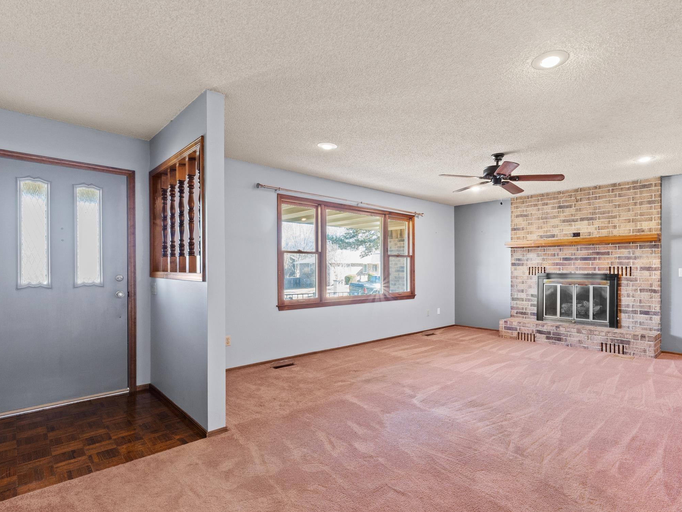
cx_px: 390
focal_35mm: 18
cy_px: 282
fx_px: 355
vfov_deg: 71.4
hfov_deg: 87.2
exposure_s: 1
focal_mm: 10
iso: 320
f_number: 8
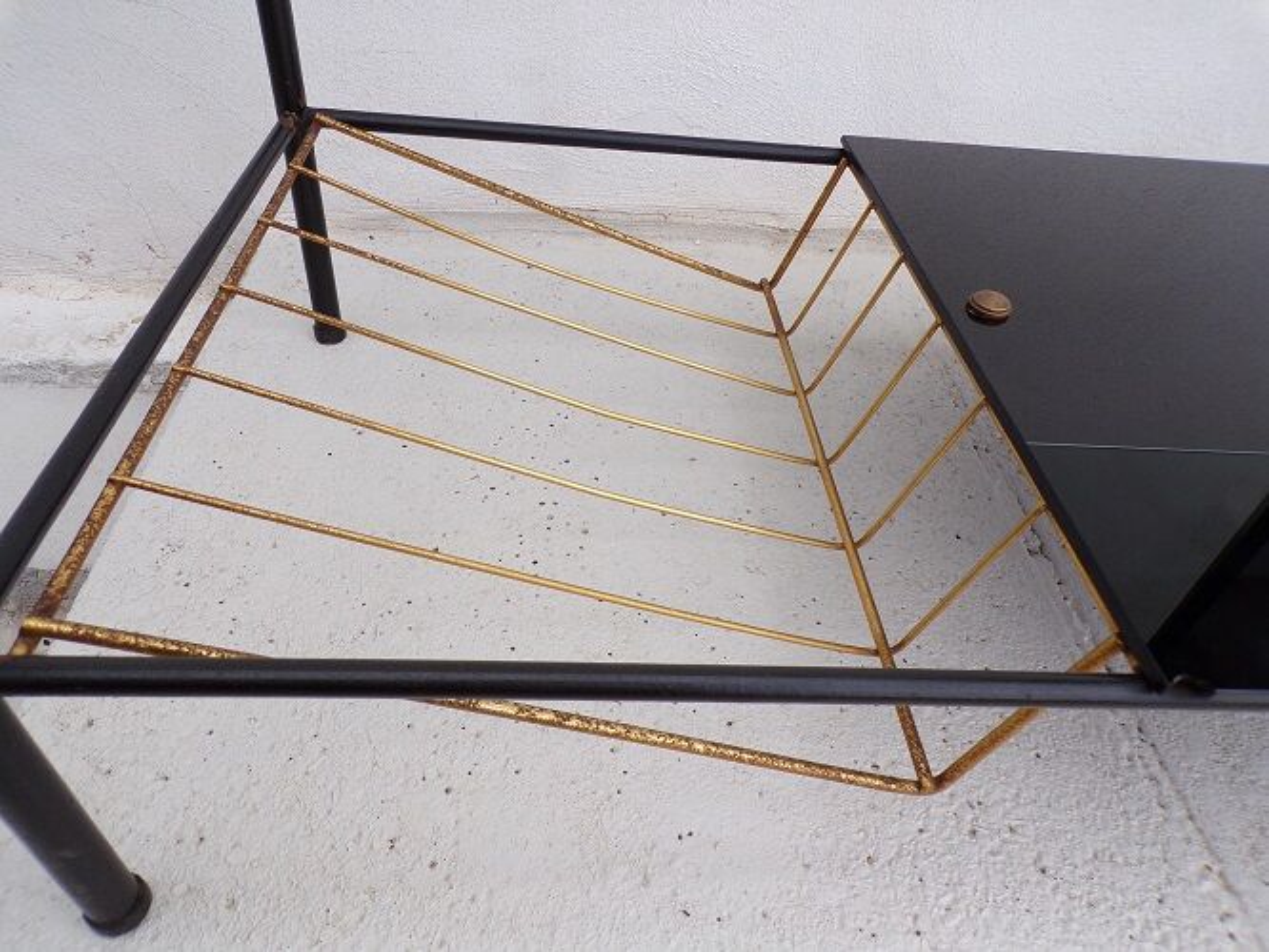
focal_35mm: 24
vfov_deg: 56.8
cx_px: 634
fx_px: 880
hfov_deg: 71.6
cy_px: 476
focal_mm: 4.3
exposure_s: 1/120
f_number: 4.3
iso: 80
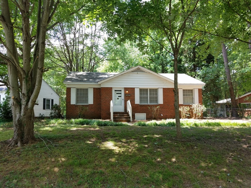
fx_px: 189
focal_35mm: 26
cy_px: 94
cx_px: 126
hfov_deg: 67.3
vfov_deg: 53.1
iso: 50
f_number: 1.7
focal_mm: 4.2
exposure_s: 1/248
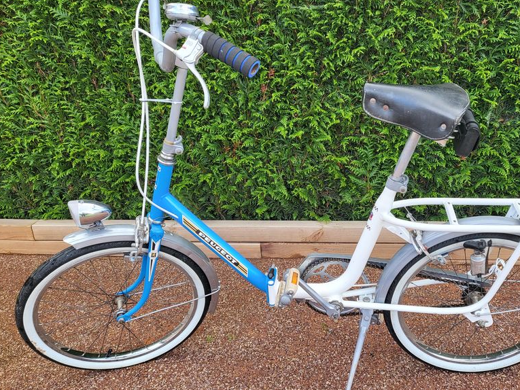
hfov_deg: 53.4
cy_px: 208
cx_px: 321
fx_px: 511
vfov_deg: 41.8
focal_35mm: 34
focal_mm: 4.25
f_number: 1.8
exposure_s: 1/168
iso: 50
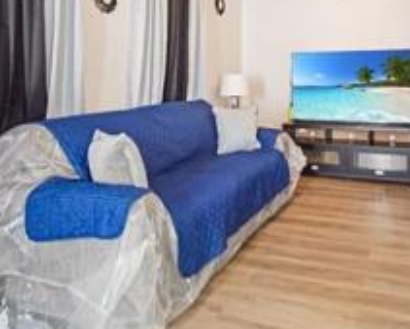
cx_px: 276
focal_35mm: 30
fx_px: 364
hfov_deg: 57.4
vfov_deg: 46.6
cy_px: 78
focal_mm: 10
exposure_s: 1/25
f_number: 5
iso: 1600
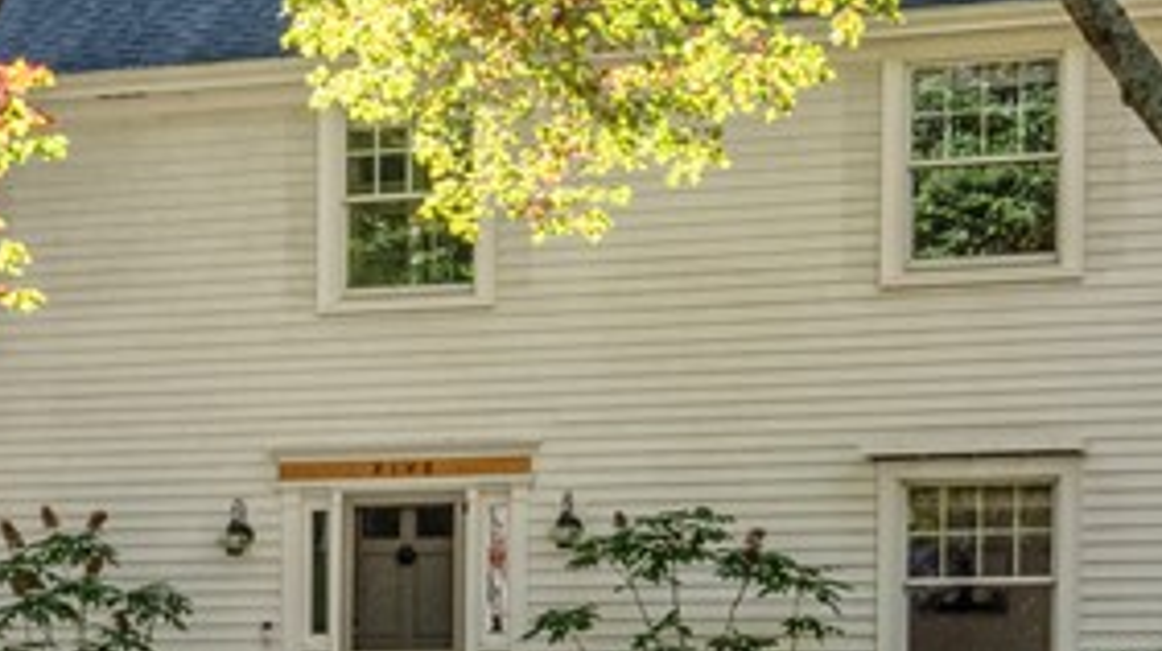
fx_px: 3171
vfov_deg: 11.7
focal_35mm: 103
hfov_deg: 20.3
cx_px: 78
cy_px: 342
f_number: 14
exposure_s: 1/60
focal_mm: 17
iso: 400
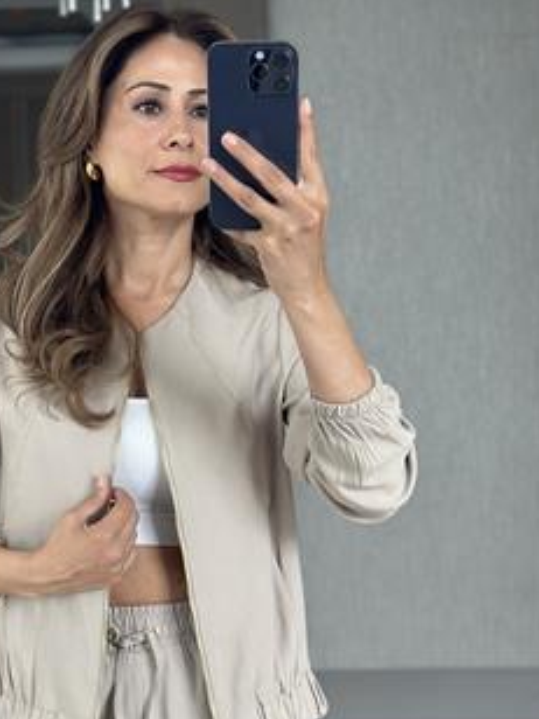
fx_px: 1640
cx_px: 154
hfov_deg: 18.6
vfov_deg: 24.7
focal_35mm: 79
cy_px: 437
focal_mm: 6.86
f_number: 1.78
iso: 125
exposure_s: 1/87
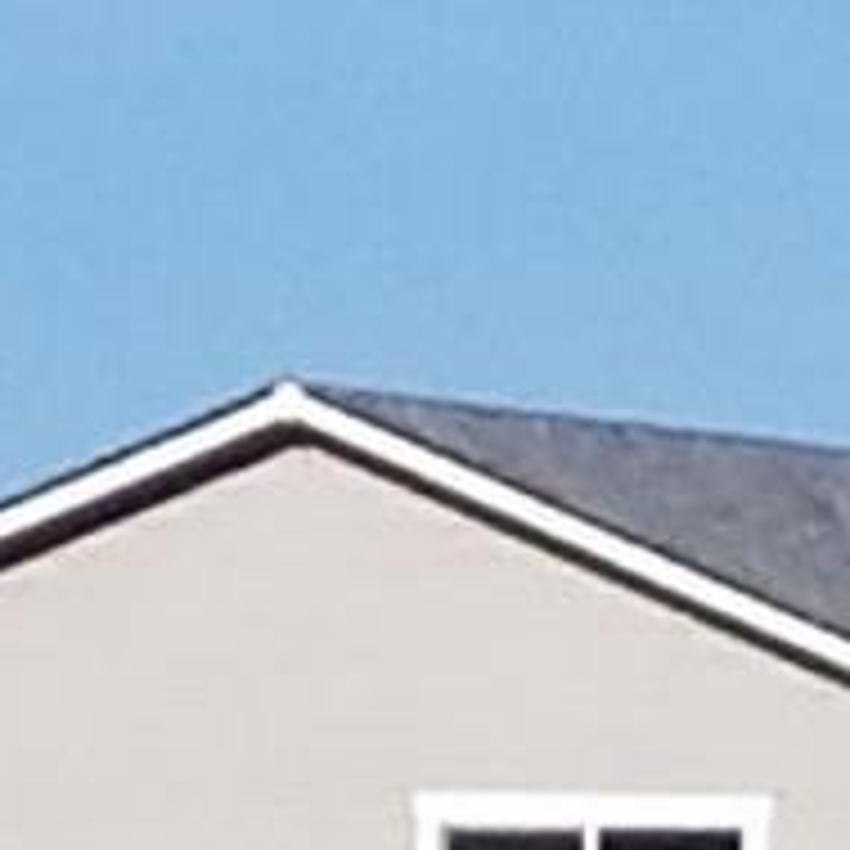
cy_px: -648
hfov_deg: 4.8
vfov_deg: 4.7
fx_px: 10140
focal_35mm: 365
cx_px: 1309
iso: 25
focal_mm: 6
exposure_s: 1/1068
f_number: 2.4
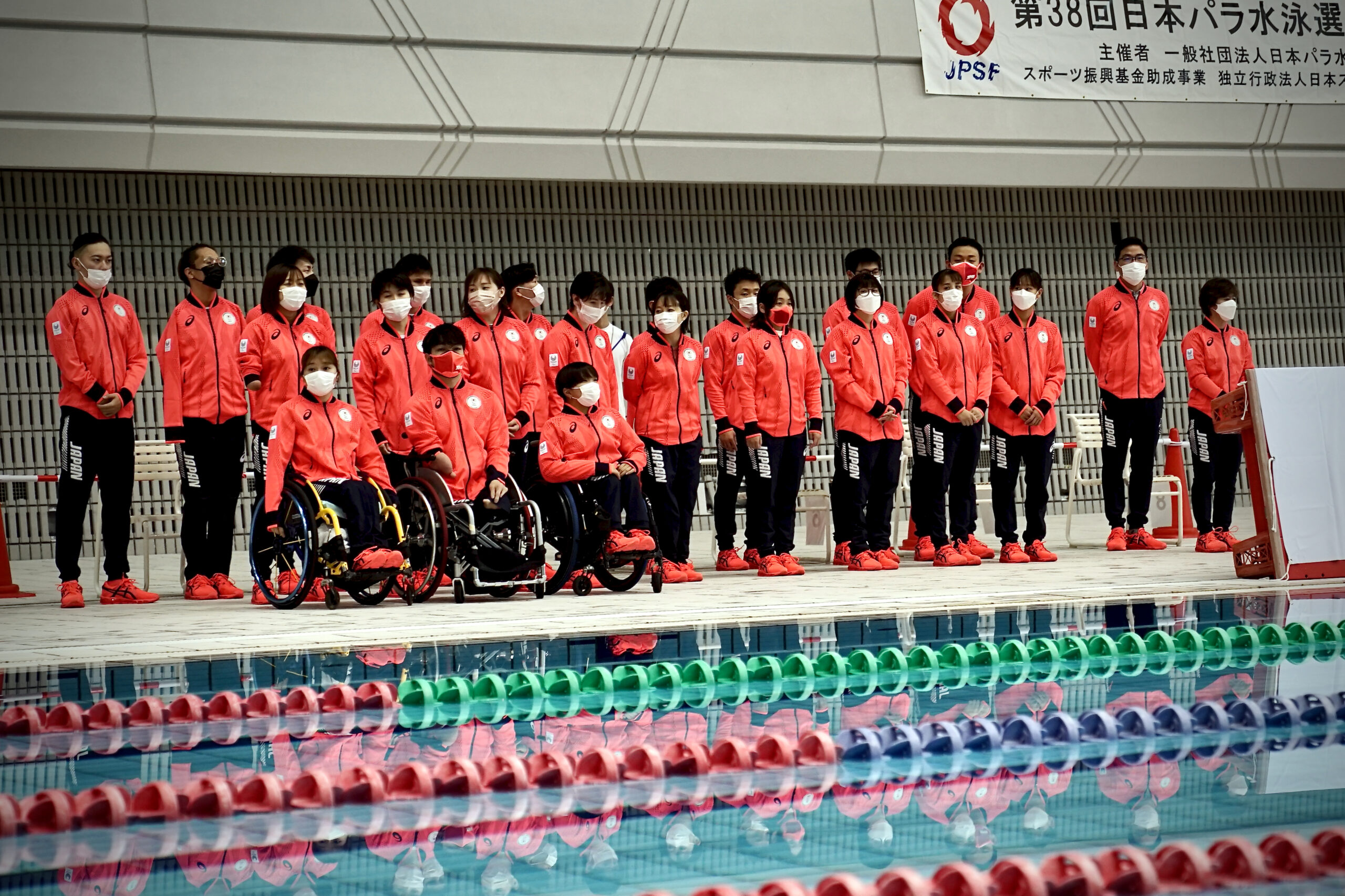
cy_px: 448
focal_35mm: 70
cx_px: 672
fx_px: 2615
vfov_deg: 19.5
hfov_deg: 28.8
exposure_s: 1/160
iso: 800
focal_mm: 70
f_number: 2.8
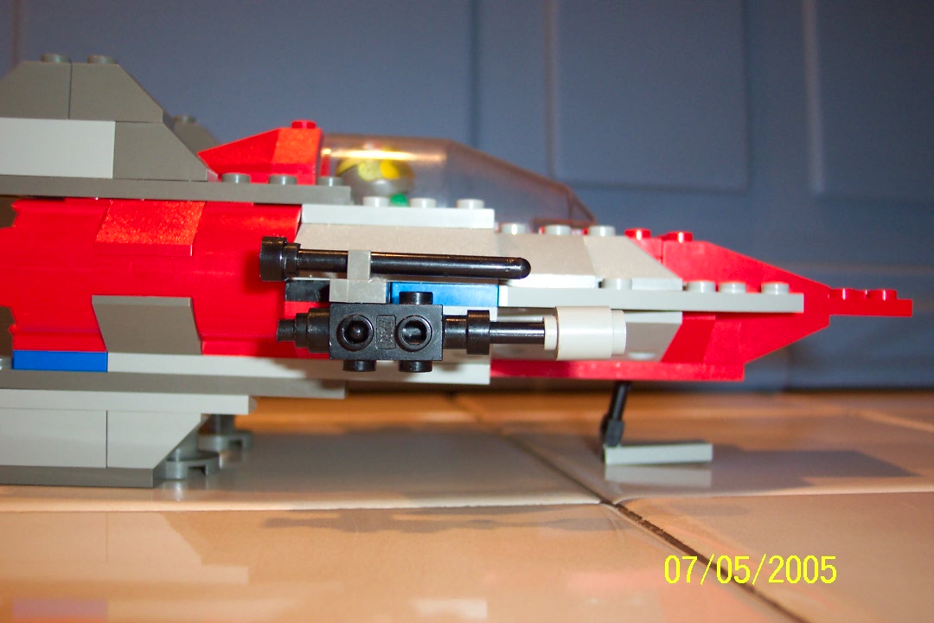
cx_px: 467
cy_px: 312
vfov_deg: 35.1
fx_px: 986
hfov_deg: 50.7
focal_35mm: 38
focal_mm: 8
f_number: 2.8
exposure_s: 1/30
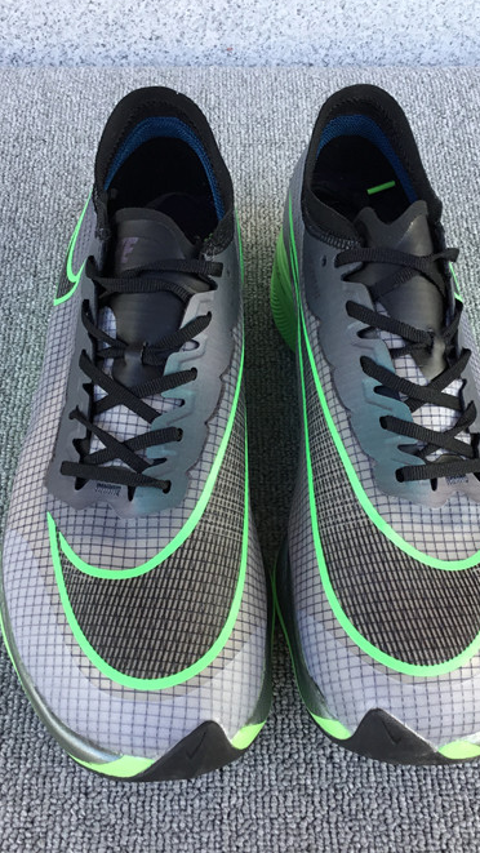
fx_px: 1040
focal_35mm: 46
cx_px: 250
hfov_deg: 26.0
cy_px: 419
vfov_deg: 44.6
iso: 40
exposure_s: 1/100
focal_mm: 3.3
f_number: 2.4
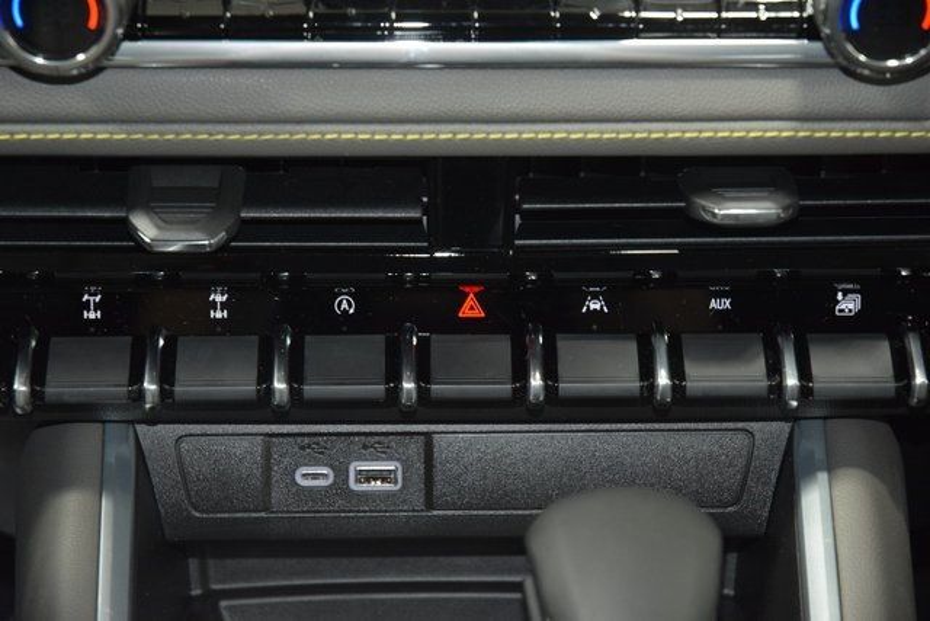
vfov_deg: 13.0
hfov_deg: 19.5
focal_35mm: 105
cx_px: 465
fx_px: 2713
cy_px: 310
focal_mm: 70
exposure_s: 1/20
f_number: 4.5
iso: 2200
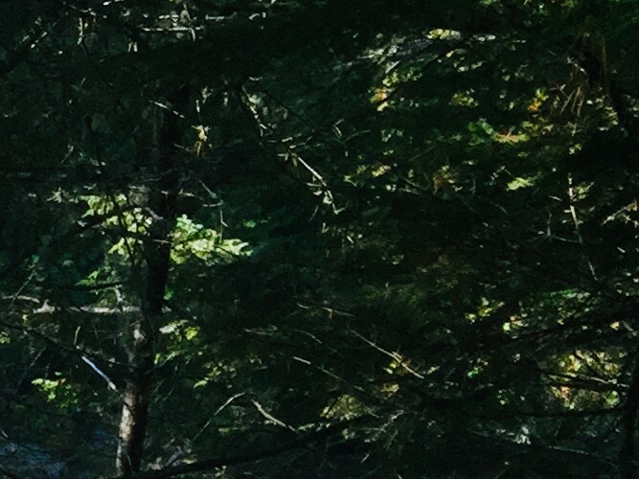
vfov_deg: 9.9
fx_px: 2621
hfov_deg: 11.6
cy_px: 880
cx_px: -859
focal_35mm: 142
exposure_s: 1/842
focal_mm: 4.15
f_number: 2.2
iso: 32
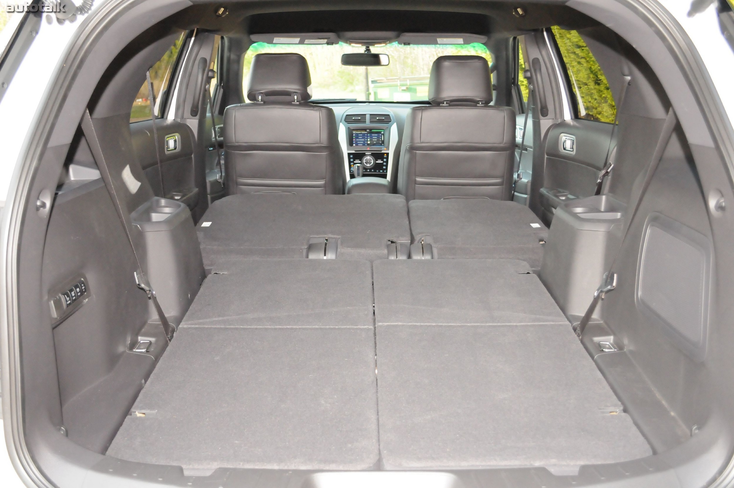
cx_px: 367
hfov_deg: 53.2
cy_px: 244
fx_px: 733
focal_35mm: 36
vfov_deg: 36.8
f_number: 4
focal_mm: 24
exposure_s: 1/250
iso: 2500
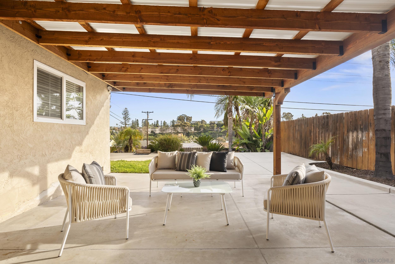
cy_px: 132
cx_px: 198
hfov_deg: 93.2
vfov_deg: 70.5
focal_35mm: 17
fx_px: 187
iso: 500
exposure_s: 1/30
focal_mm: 17
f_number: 8
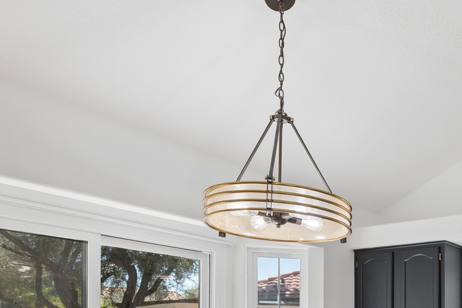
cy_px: 337
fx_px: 436
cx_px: 455
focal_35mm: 34
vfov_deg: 33.9
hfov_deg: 47.2
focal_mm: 14
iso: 400
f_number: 8
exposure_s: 1/100
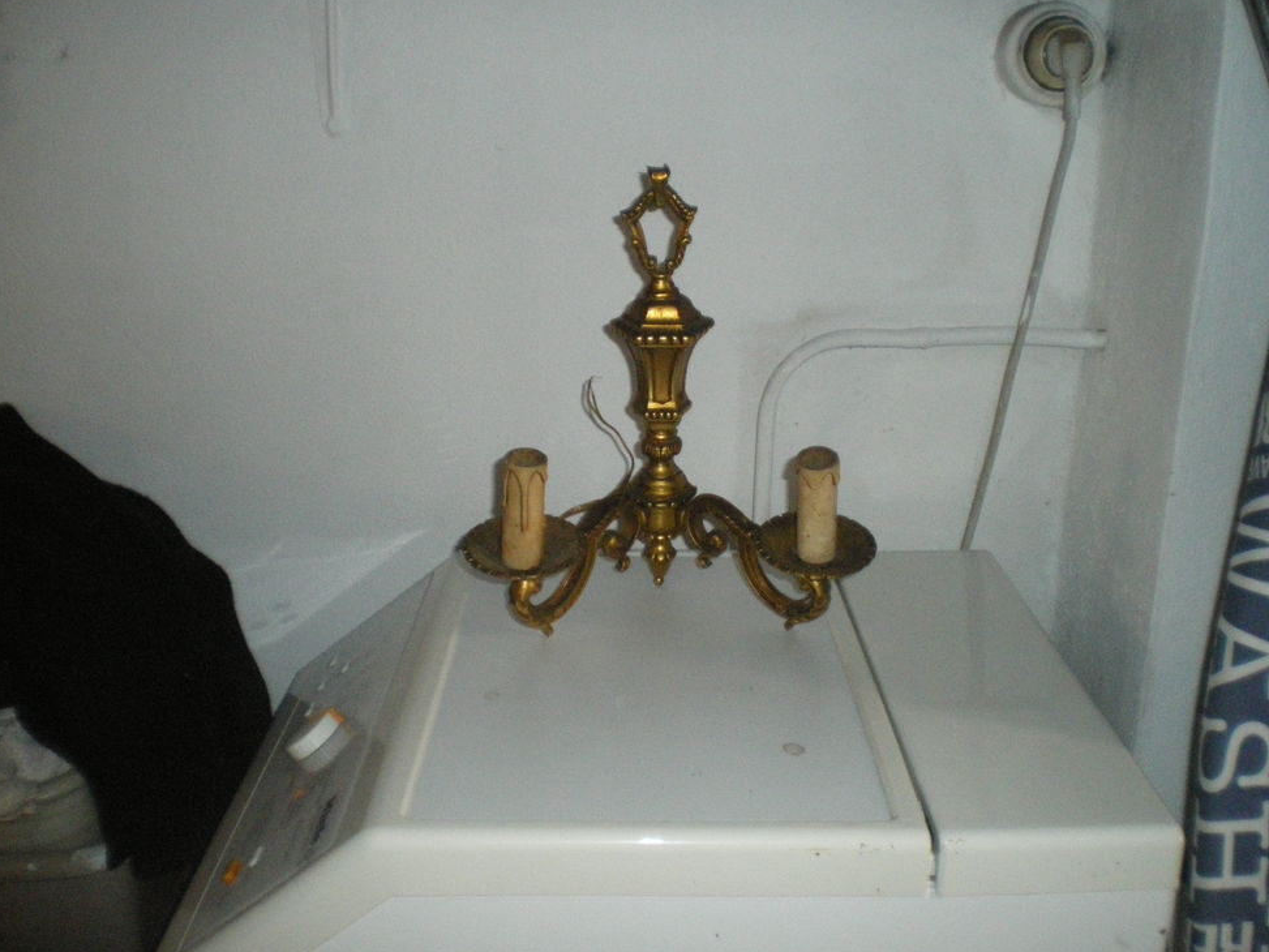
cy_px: 473
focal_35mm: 37
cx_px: 648
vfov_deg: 38.7
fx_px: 1357
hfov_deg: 50.1
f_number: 3.1
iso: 640
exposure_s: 1/50
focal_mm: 6.3
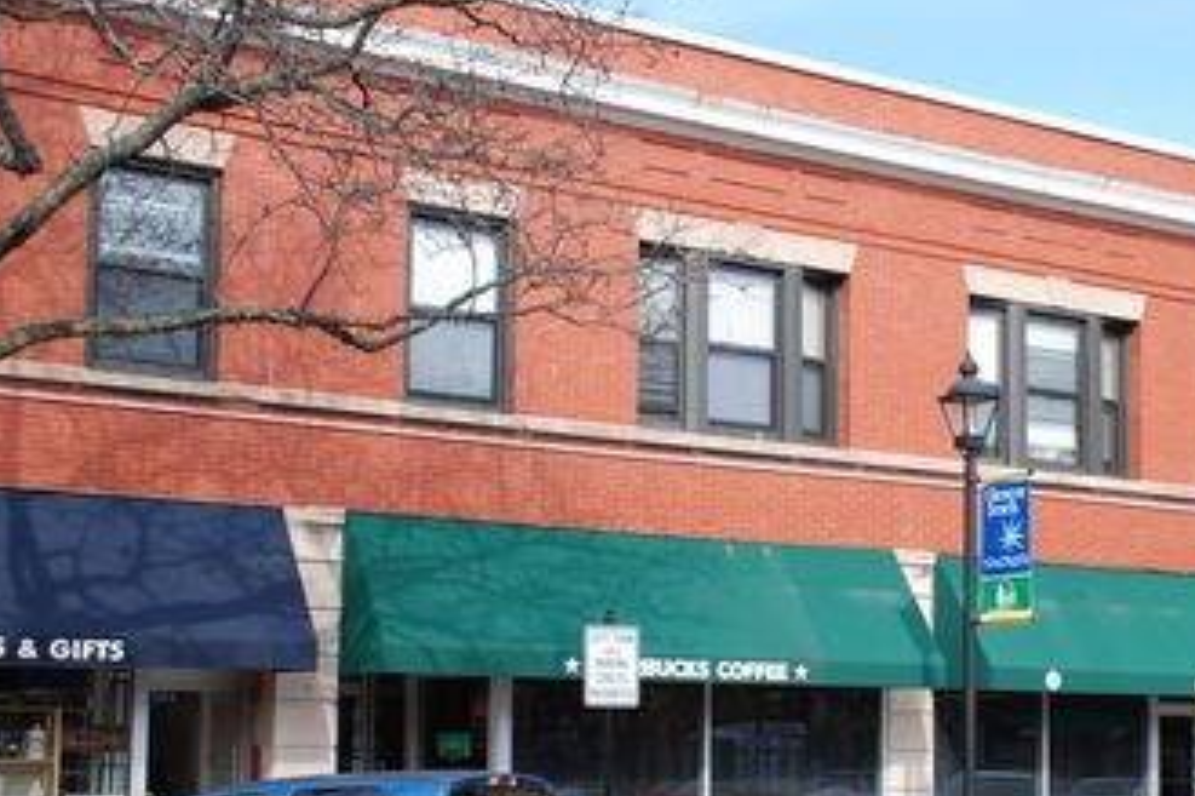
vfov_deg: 21.1
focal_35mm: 64
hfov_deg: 31.1
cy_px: 569
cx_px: 817
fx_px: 2123
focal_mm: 28
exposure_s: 1/160
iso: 100
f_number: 6.3
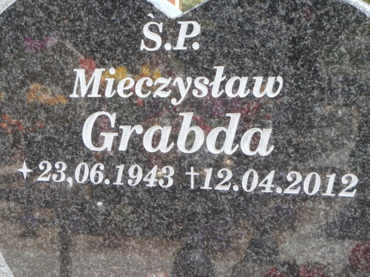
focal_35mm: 86
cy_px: 138
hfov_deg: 22.8
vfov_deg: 17.2
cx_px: 185
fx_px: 919
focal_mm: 15.16
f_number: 5
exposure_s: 1/80
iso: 100
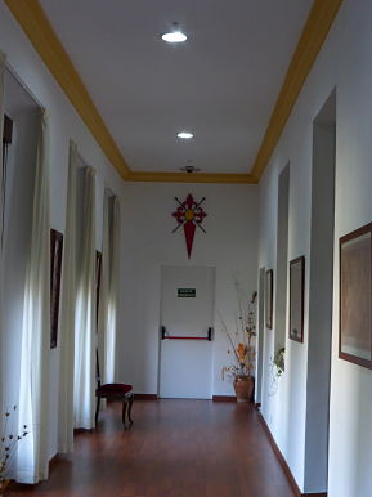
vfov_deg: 34.4
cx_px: 183
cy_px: 248
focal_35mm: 56
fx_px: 803
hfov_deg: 26.1
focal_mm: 9.7
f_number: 4.6
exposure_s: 1/40
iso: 400
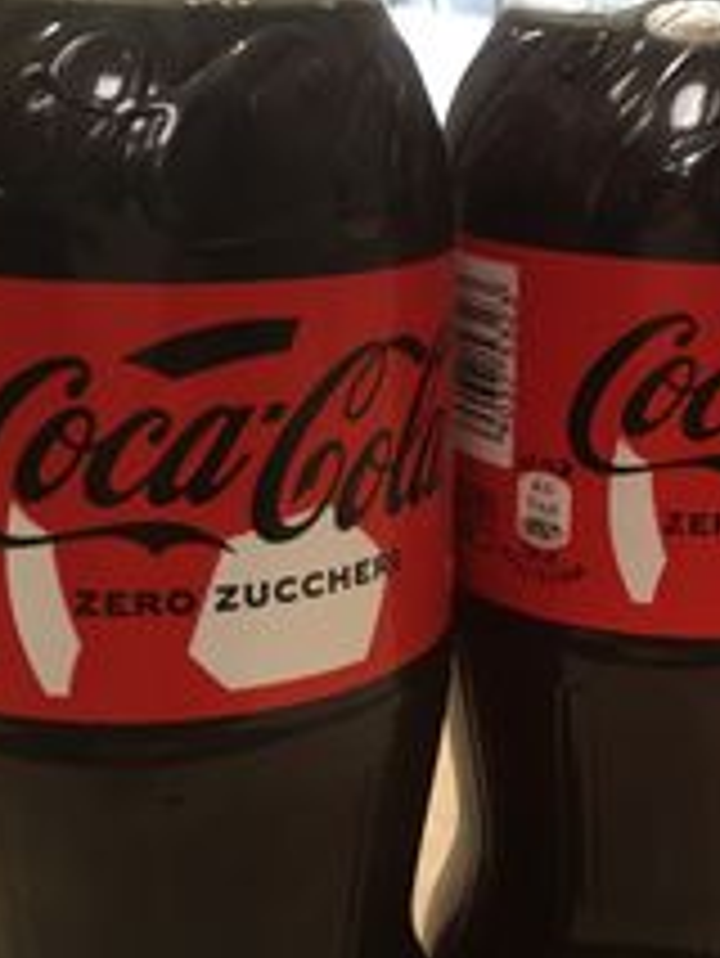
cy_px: 441
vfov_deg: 33.2
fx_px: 1607
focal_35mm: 58
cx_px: 616
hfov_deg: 24.7
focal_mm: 4.15
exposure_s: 1/33
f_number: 2.2
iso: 64
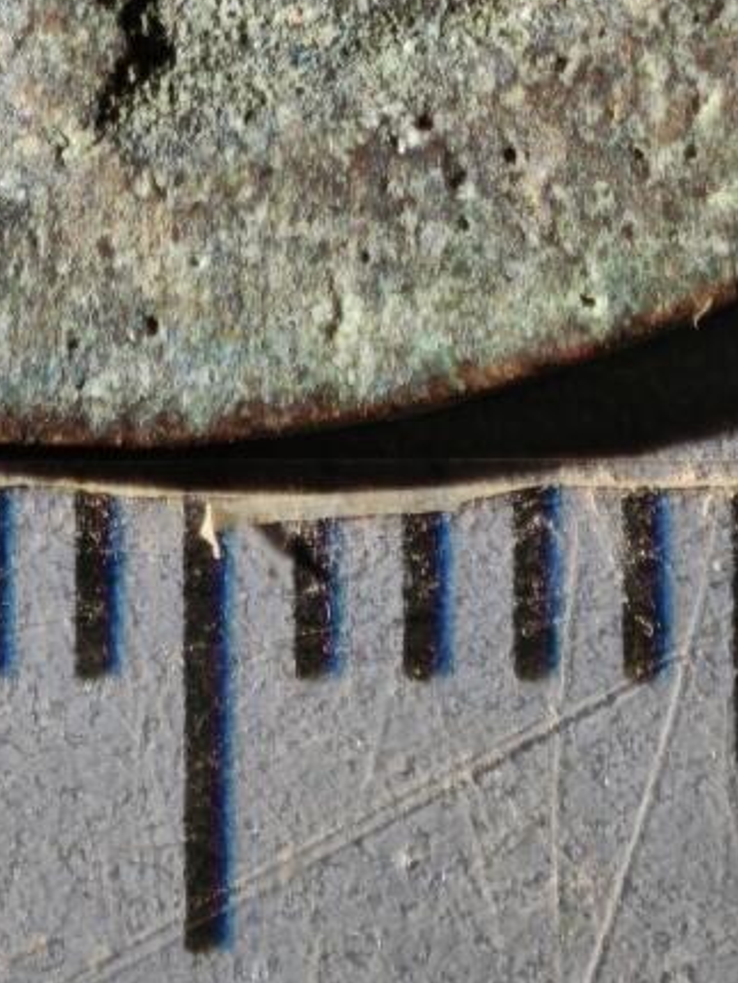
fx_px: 12047
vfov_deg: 4.6
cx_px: 89
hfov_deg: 3.5
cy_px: -1017
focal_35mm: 424
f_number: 2
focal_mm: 9
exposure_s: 1/100
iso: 125
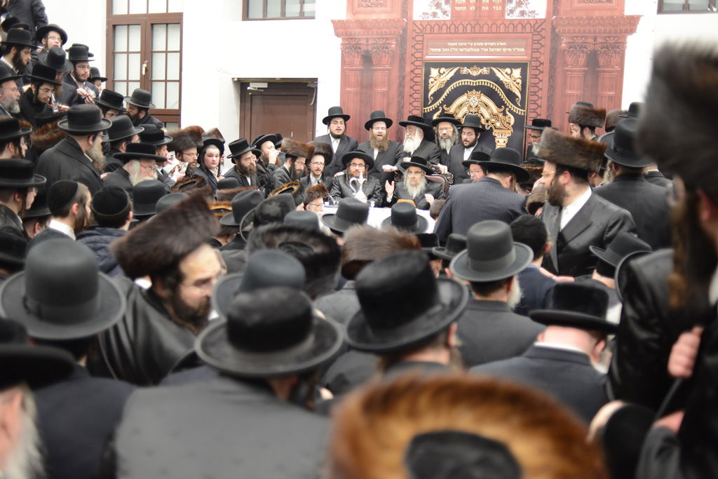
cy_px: 240
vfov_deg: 37.9
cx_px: 359
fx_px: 698
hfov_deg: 54.4
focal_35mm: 35
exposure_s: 1/200
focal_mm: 35
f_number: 2.2
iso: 1600
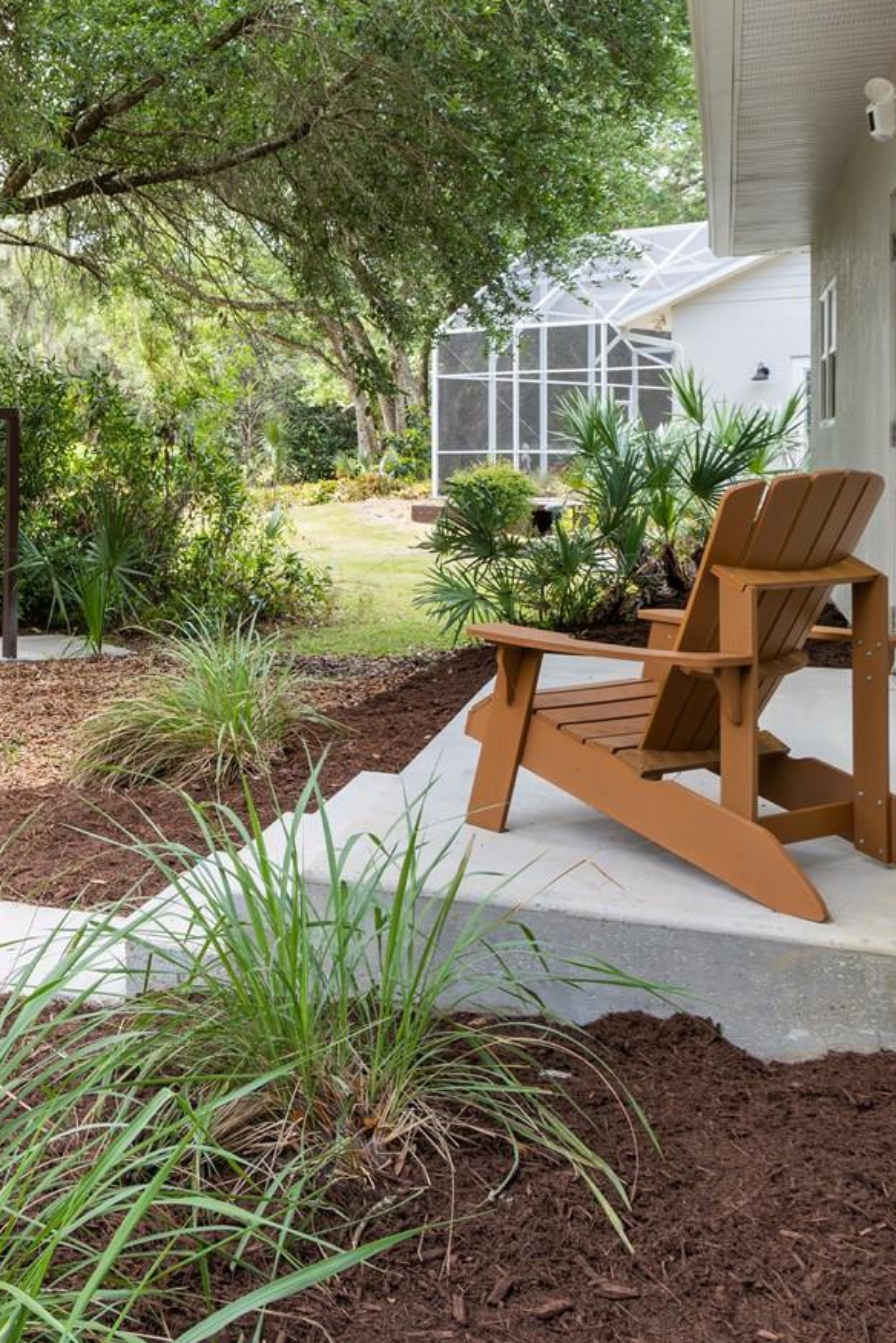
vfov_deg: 49.7
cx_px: -93
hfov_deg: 31.2
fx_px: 1417
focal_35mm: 38
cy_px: 442
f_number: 7.1
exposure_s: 1/60
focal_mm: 10
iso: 500
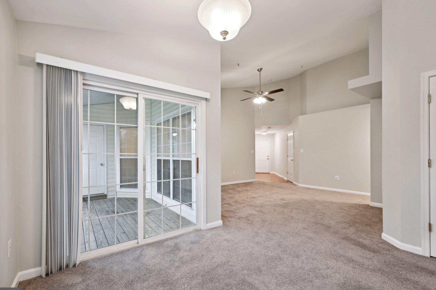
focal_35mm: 15
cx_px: 203
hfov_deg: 100.3
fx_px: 182
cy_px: 149
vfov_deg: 77.2
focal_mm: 14
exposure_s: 1/10
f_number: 8
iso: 400
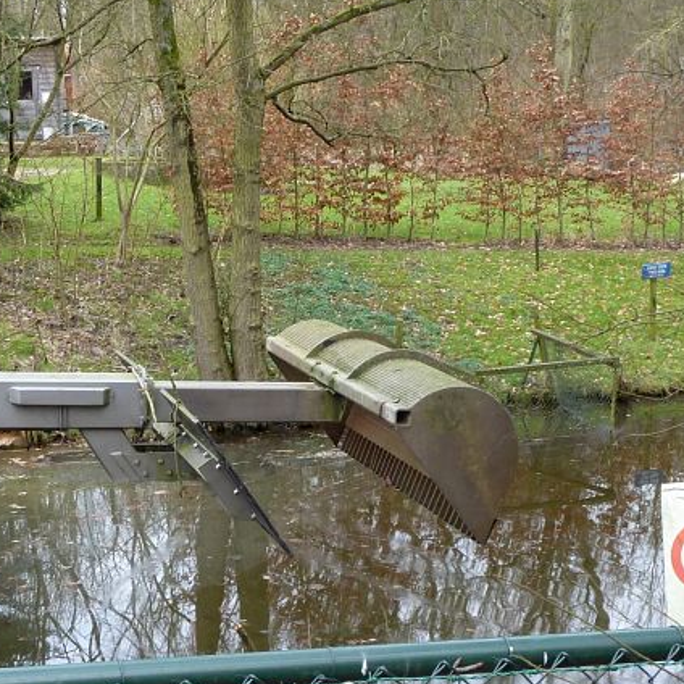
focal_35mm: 64
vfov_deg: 26.7
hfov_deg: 26.8
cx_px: 286
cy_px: 469
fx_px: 1431
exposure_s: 1/50
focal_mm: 5
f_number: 3.4
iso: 80
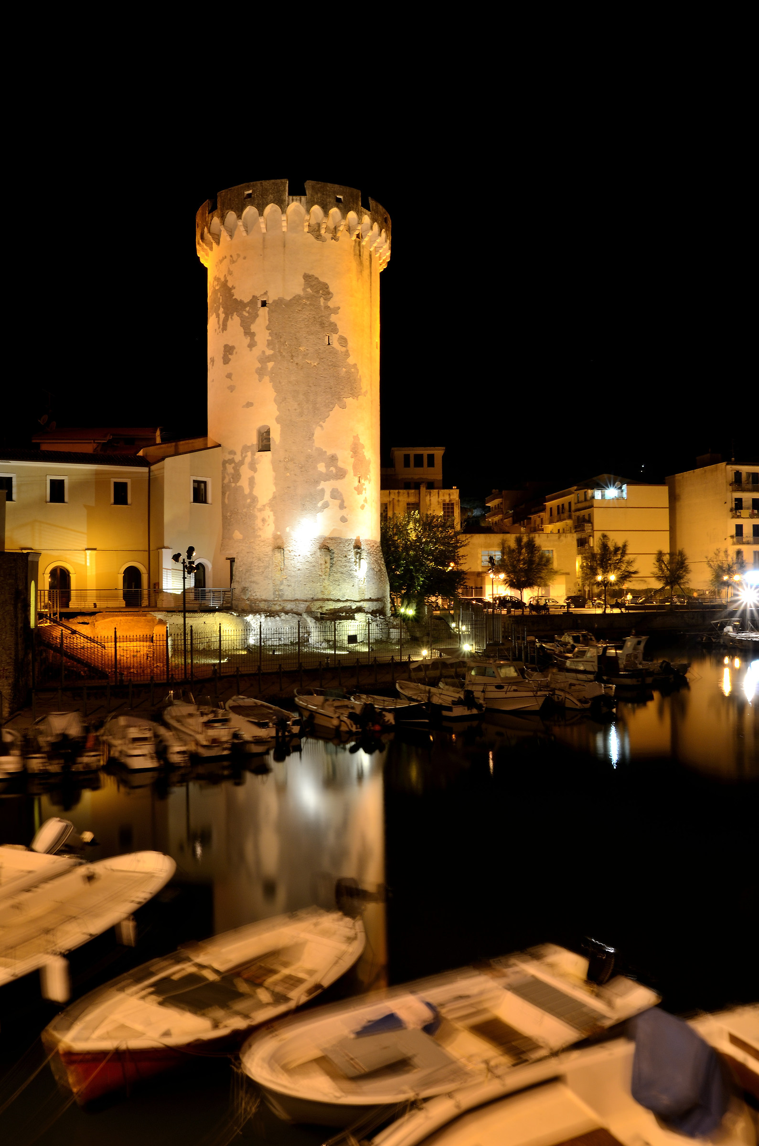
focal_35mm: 26
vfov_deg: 70.6
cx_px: 380
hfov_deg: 50.2
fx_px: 810
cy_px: 573
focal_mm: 17
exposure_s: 30
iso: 100
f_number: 11
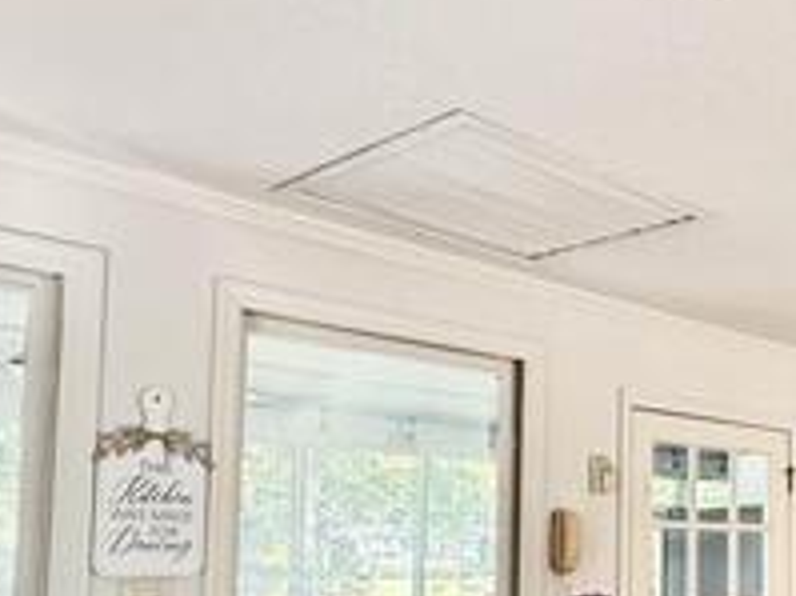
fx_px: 1034
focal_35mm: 45
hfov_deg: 35.4
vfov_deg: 31.3
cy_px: 480
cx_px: 896
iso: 200
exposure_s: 1/99
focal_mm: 2.22
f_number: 2.2
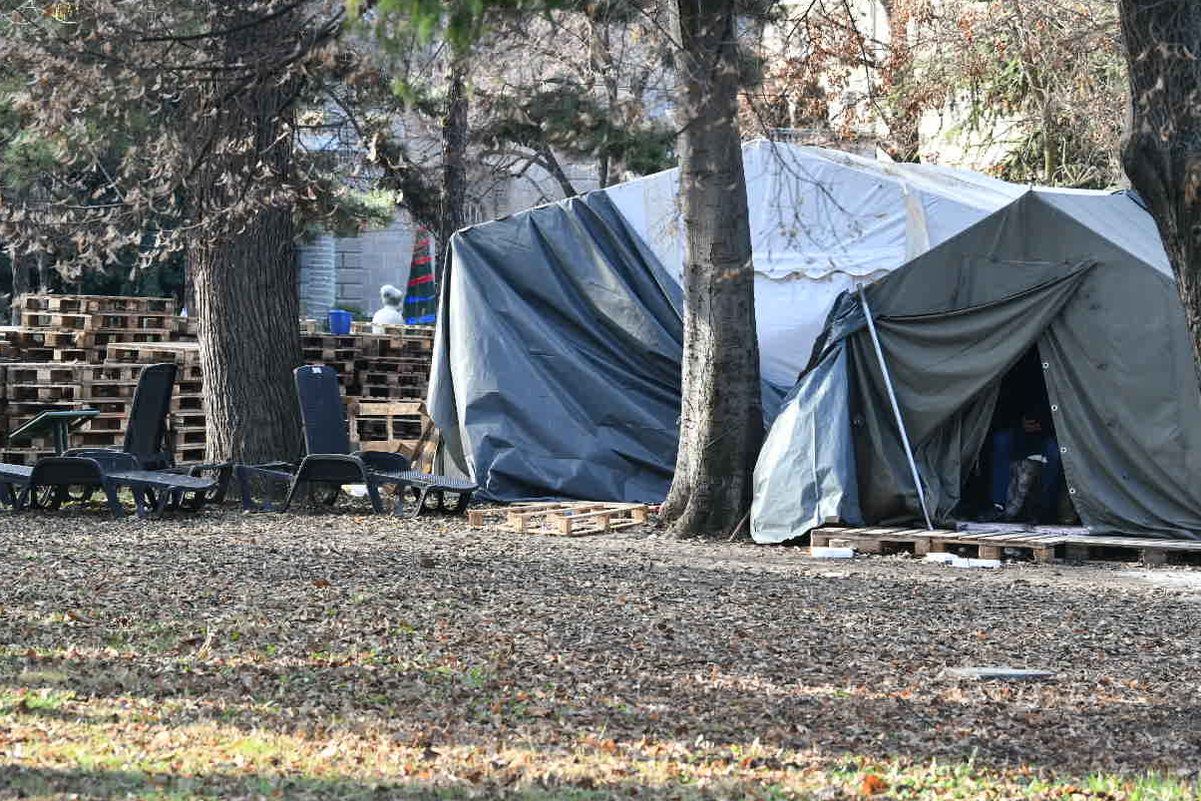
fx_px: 4938
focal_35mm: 148
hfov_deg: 13.9
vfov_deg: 9.3
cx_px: 652
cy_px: 280
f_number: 5
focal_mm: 110
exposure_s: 1/800
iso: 800
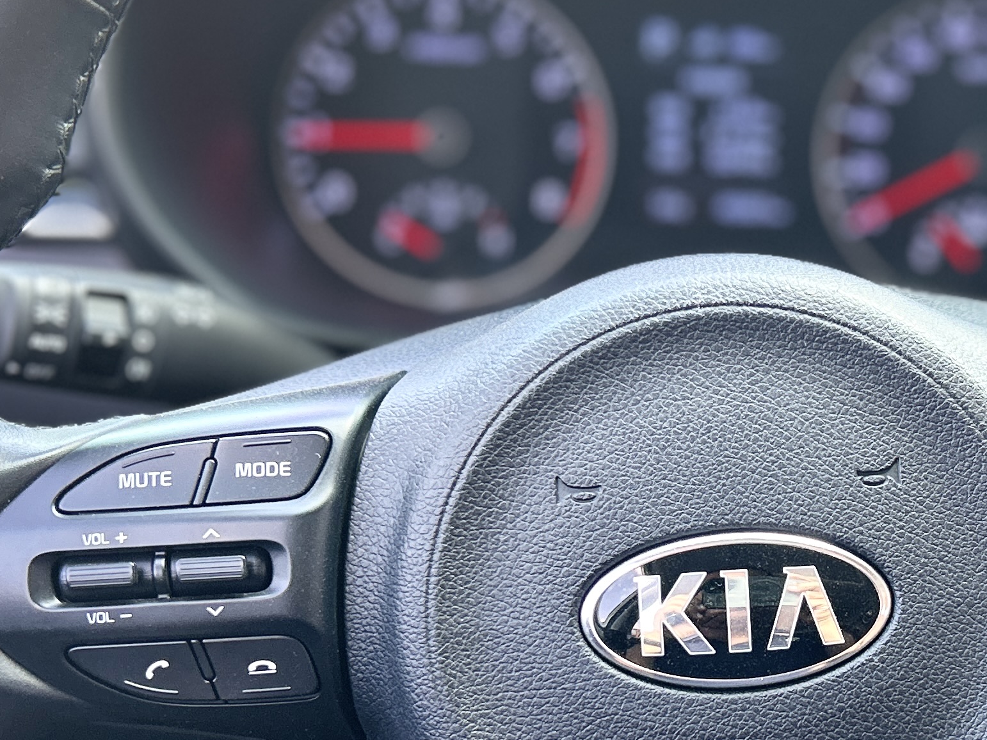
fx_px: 1939
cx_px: 824
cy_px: 499
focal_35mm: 68
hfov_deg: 27.8
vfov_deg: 21.5
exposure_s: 1/75
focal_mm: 5.7
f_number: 1.5
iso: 125
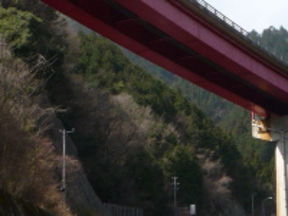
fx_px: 774
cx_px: 176
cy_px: 75
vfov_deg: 15.9
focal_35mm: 93
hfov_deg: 21.1
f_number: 4
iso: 100
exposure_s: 1/500
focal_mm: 4.4
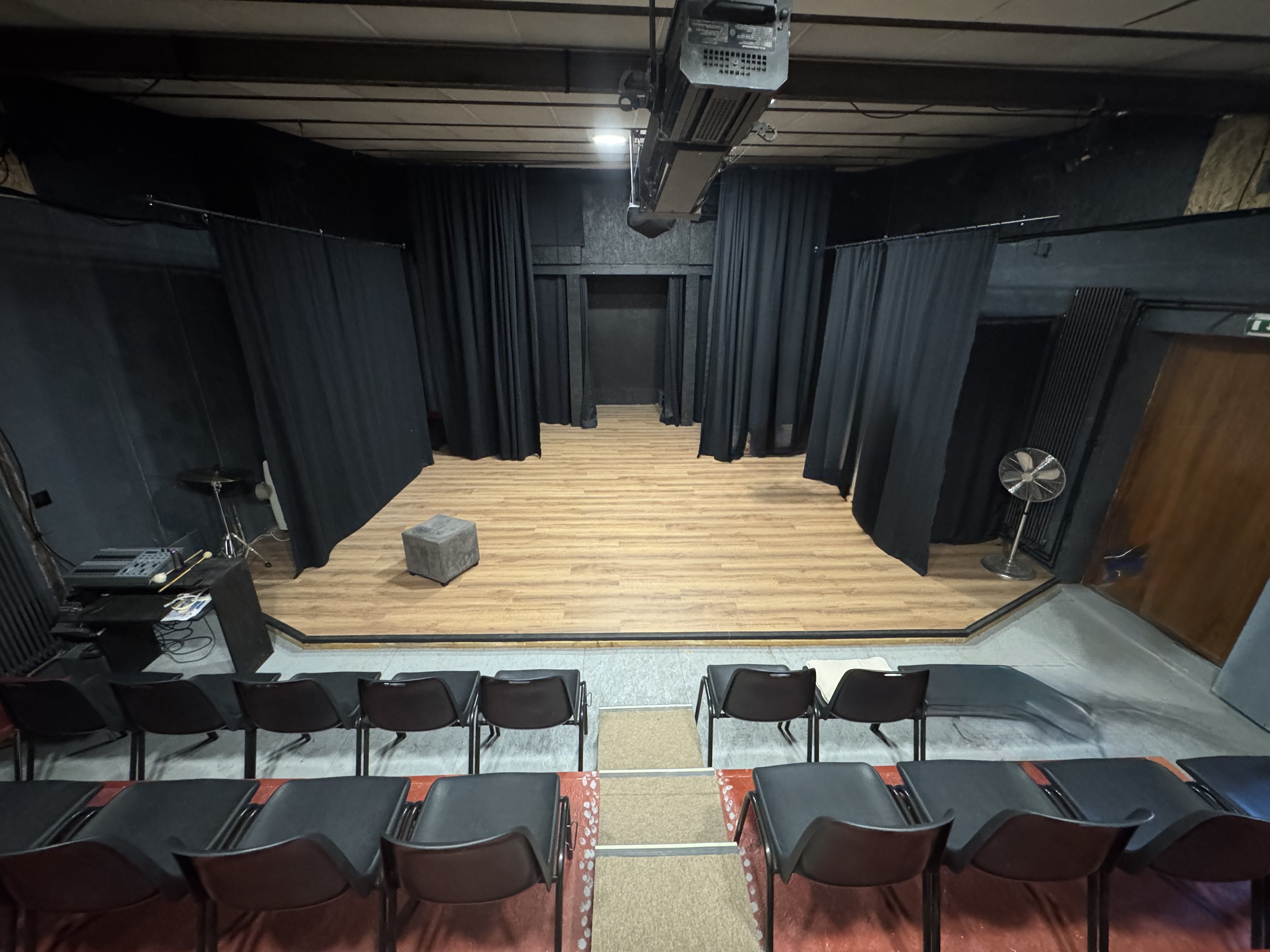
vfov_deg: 85.7
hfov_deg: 102.1
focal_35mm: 14
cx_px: 635
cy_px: 476
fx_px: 514
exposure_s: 1/60
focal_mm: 2.22
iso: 1000
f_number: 2.2
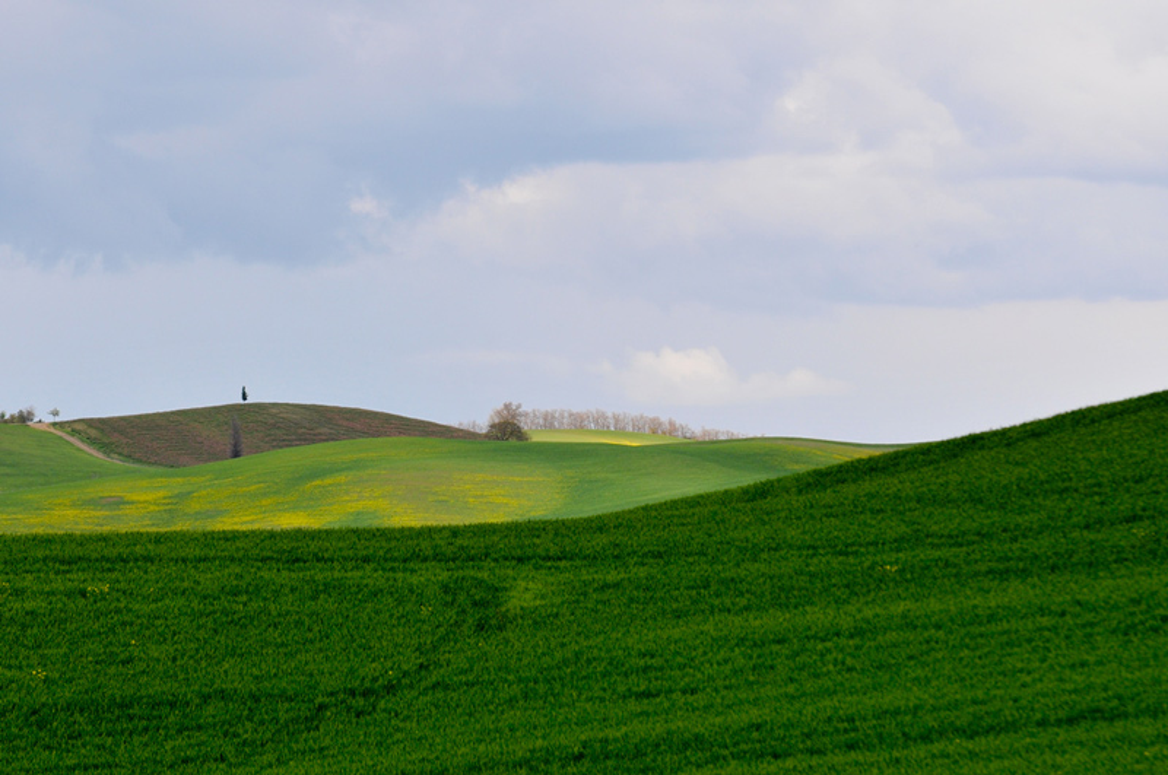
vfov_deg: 4.6
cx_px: 584
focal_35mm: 300
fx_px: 9719
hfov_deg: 6.9
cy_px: 388
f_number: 9
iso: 200
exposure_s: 1/400
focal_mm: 200
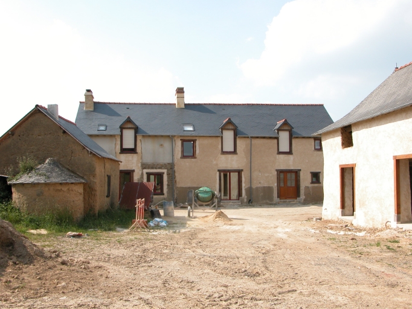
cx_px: 206
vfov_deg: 40.7
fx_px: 417
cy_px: 154
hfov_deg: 52.6
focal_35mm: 35
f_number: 7.1
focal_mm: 8.9
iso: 100
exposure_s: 1/192
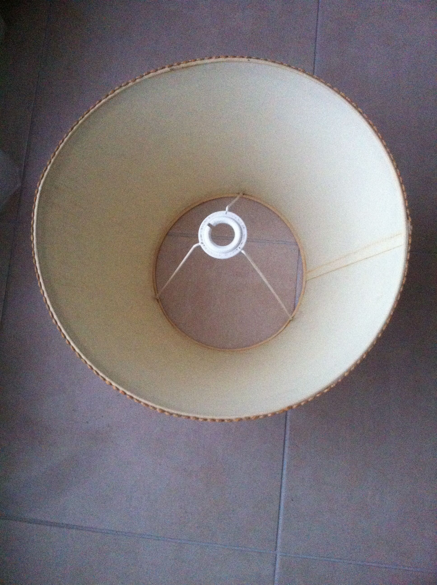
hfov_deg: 40.6
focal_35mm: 35
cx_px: 218
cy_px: 292
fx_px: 591
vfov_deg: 52.7
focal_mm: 3.85
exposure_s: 1/15
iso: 640
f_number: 2.8
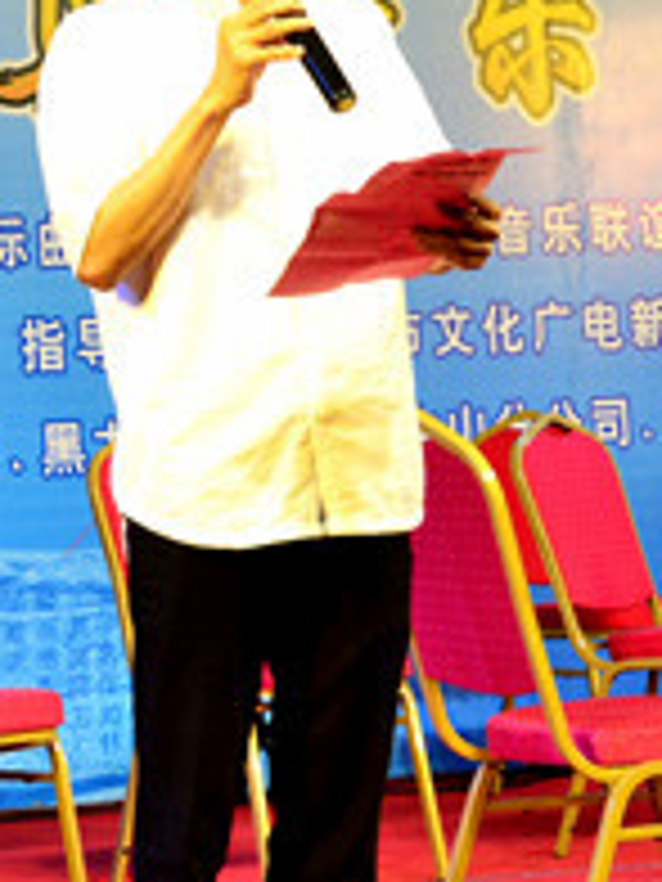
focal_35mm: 150
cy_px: 83
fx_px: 3825
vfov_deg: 13.1
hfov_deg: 9.9
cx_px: 108
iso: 1250
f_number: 5.6
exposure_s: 1/125
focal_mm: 34
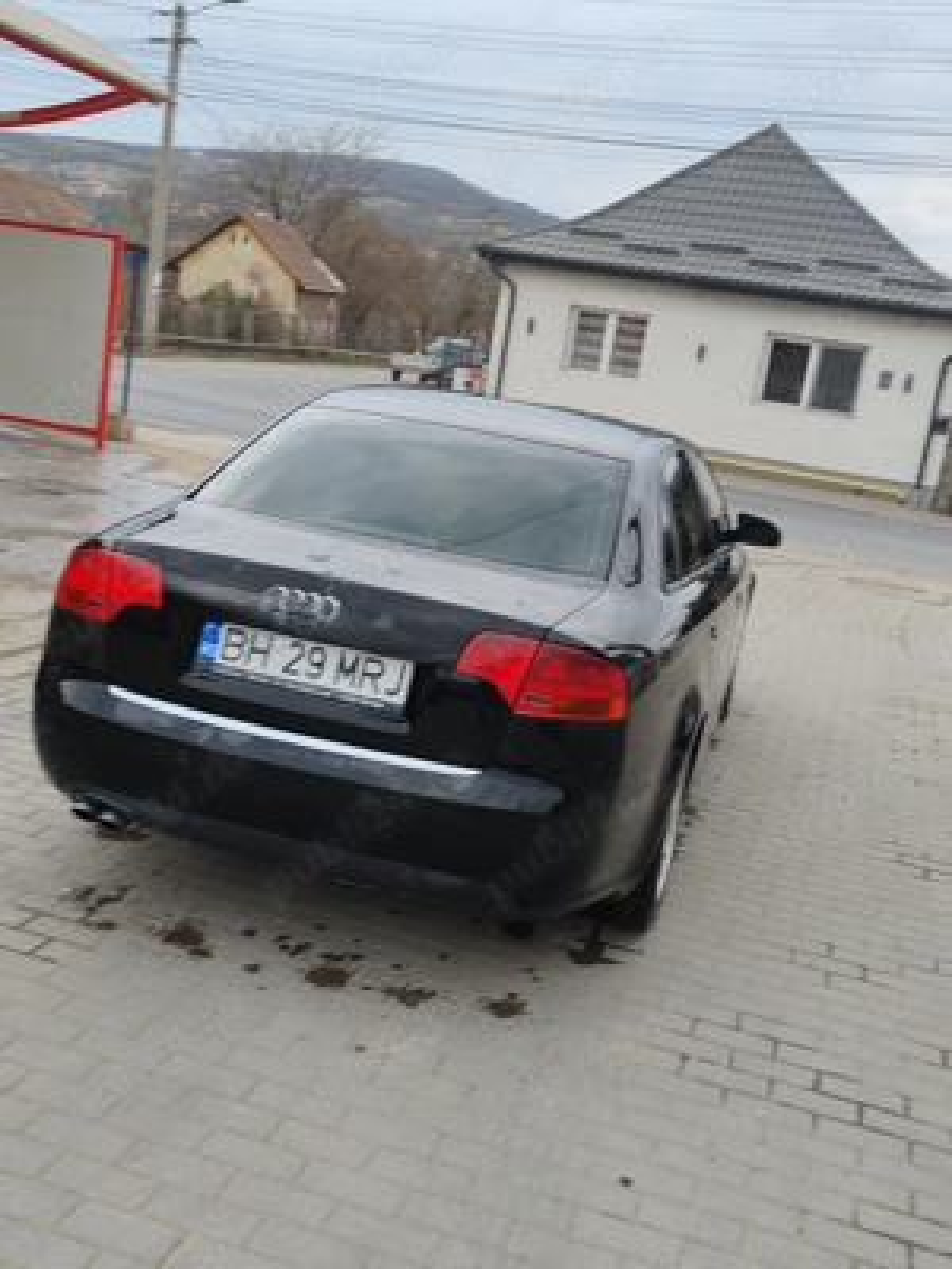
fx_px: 1357
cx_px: 476
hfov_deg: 38.7
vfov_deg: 50.1
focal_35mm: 37
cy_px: 634
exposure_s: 1/210
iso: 50
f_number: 1.9
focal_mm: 6.12
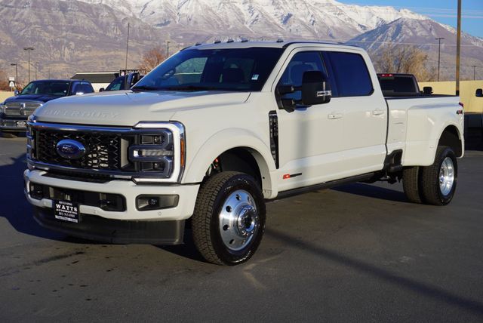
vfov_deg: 26.5
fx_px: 685
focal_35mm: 51
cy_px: 162
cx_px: 242
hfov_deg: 38.8
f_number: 11
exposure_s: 1/125
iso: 100
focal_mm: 34
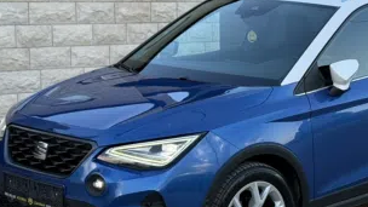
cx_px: 312
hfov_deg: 19.2
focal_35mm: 110
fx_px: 1073
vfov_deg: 11.0
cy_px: 119
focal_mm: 6.76
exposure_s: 1/663
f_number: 1.78
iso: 80
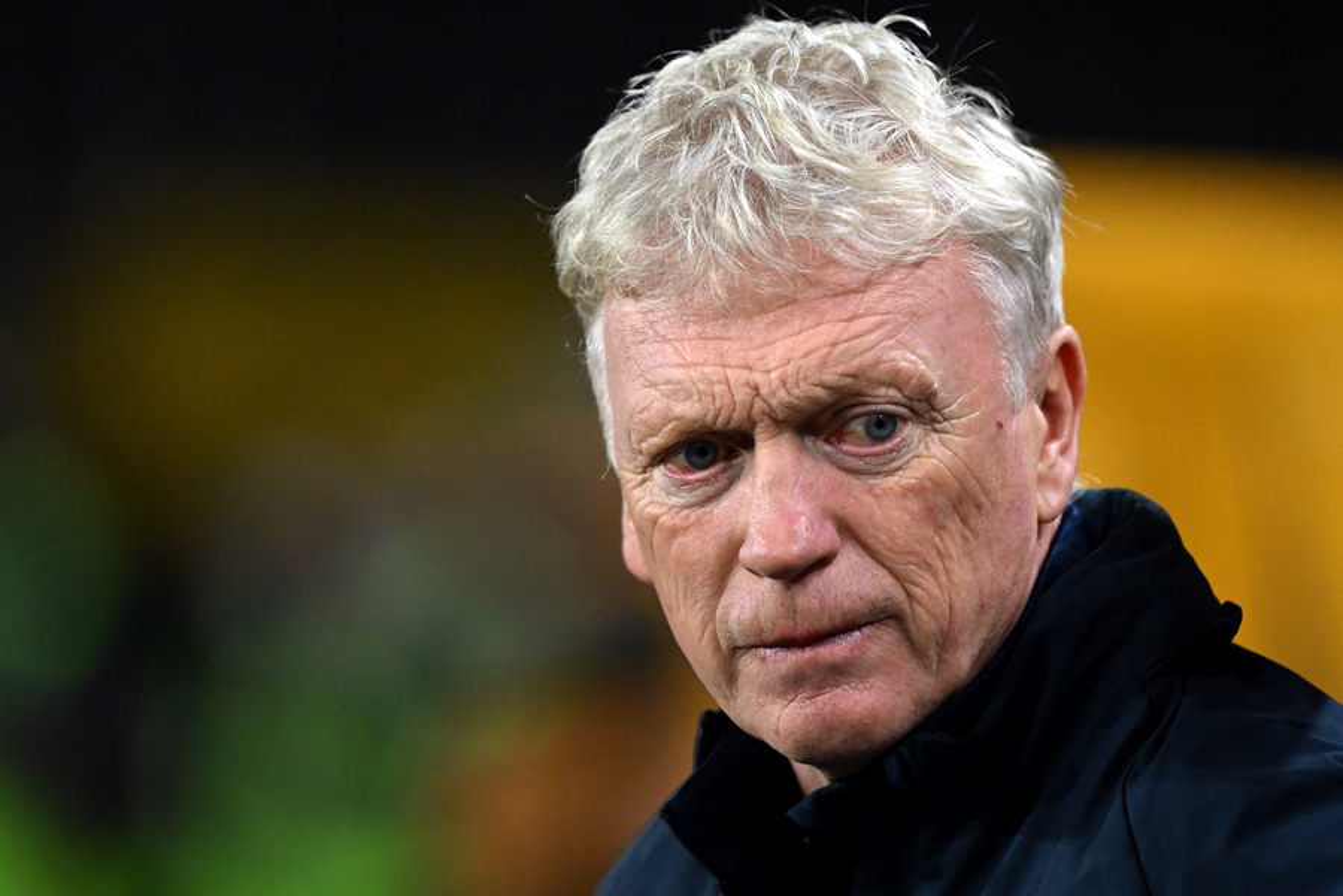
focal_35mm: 600
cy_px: 448
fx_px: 22382
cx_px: 672
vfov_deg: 2.3
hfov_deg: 3.4
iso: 4000
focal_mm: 400
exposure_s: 1/1710
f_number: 2.8
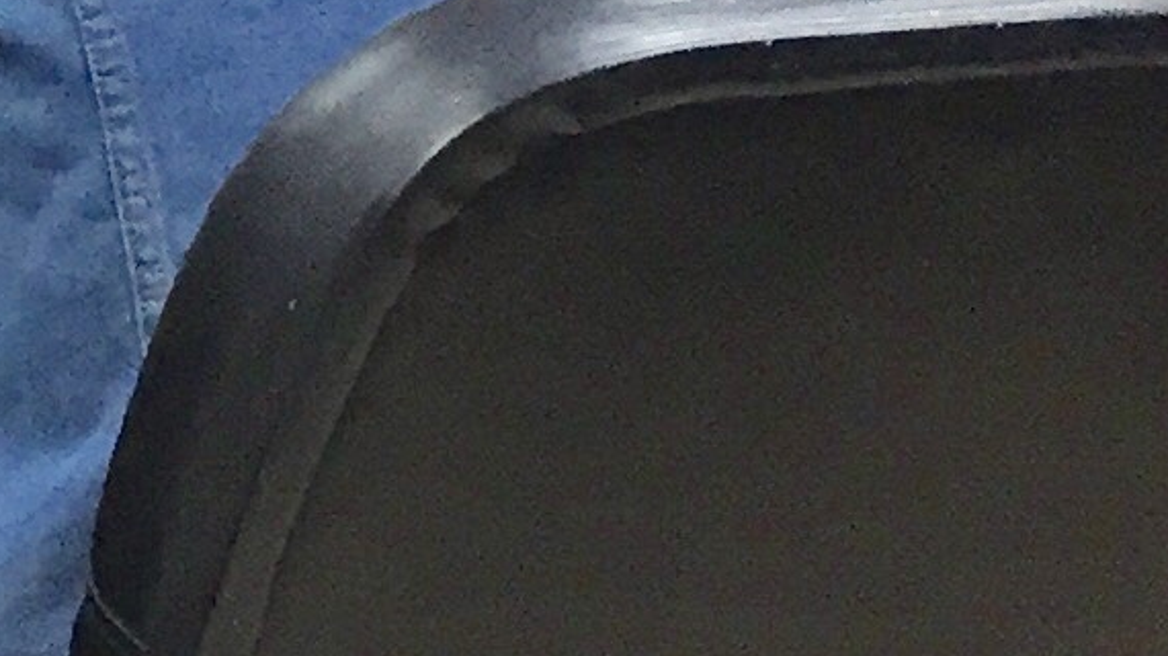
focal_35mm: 181
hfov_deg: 11.0
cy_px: -865
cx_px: -1029
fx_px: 5603
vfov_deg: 6.4
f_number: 2.2
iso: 100
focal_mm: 4.15
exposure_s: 1/33
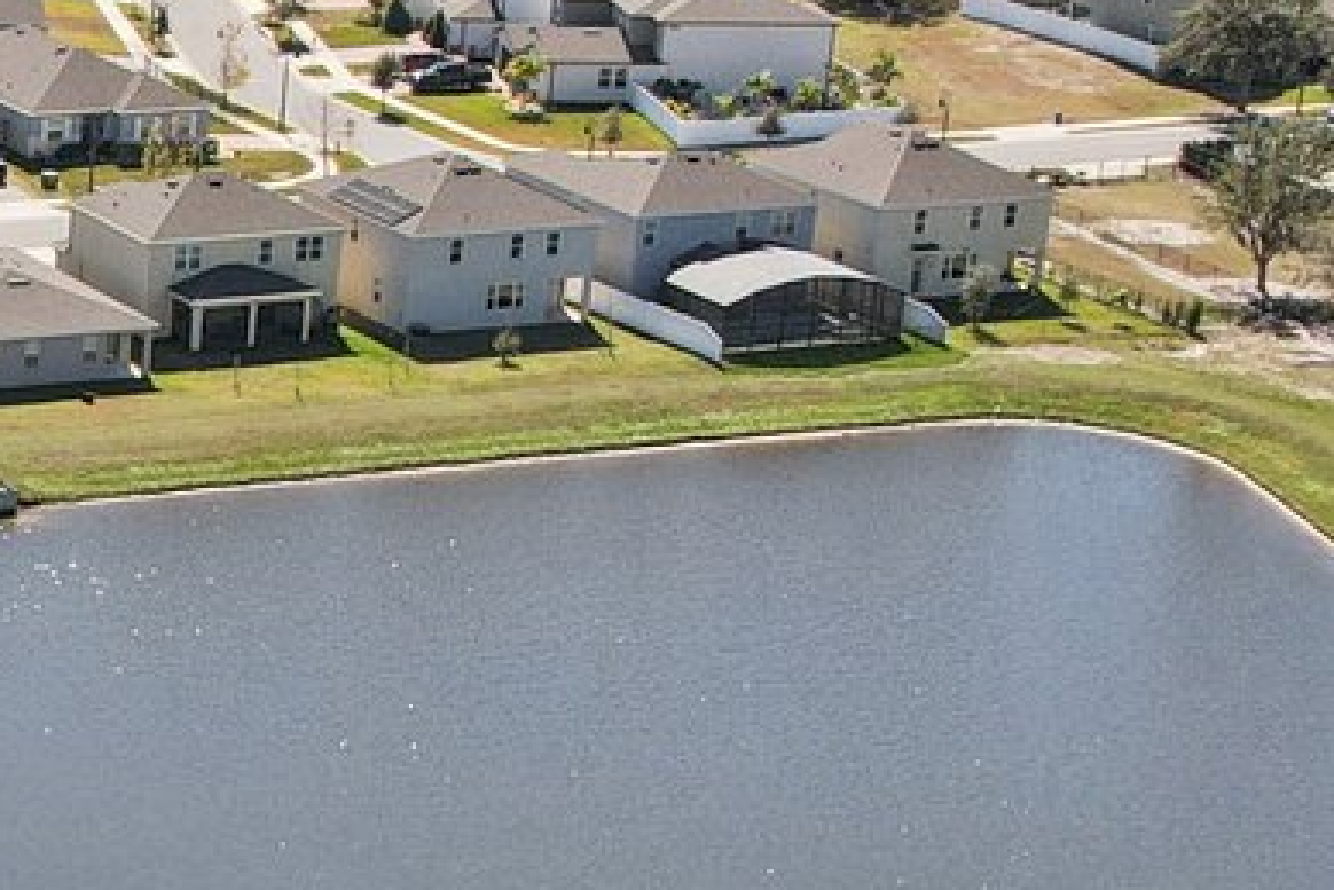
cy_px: 988
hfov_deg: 16.1
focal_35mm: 116
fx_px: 4300
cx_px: -698
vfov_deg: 11.6
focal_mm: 8.4
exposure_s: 1/1500
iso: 100
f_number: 2.8
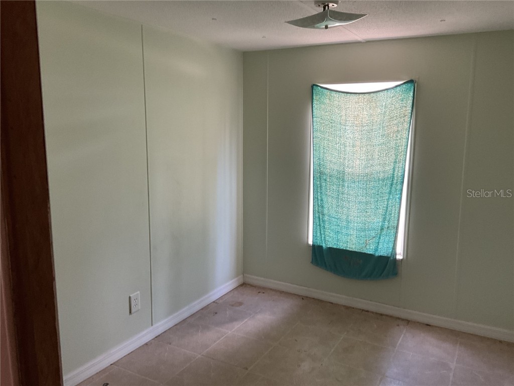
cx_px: 257
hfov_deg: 61.7
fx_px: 431
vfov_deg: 48.2
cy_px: 193
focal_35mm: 29
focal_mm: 3
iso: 125
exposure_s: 1/60
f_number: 1.8
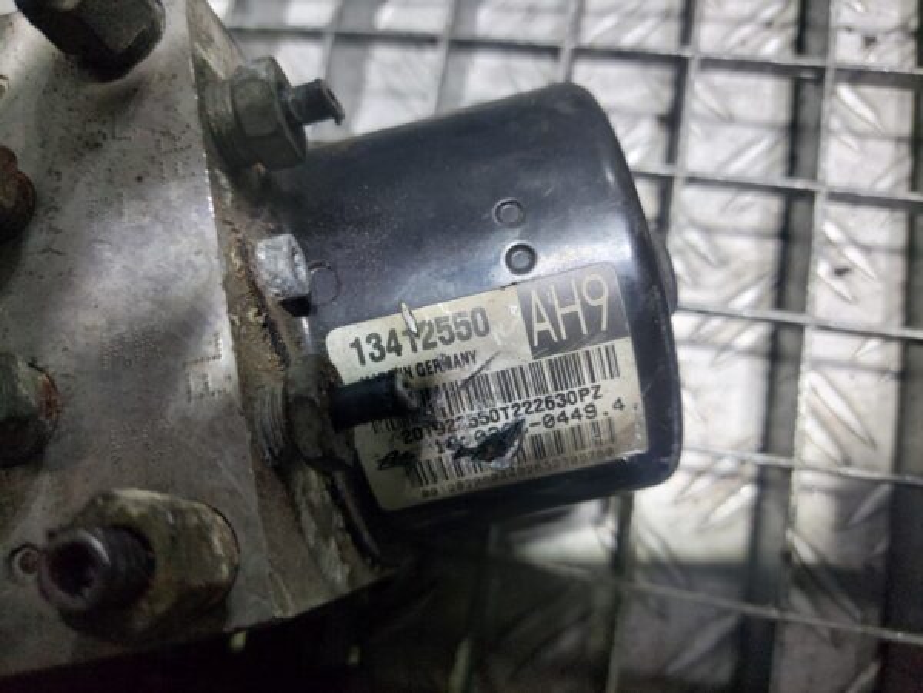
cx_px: 462
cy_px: 346
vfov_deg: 54.9
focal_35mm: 25
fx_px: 667
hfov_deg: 69.4
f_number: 1.8
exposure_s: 1/50
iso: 250
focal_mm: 5.23
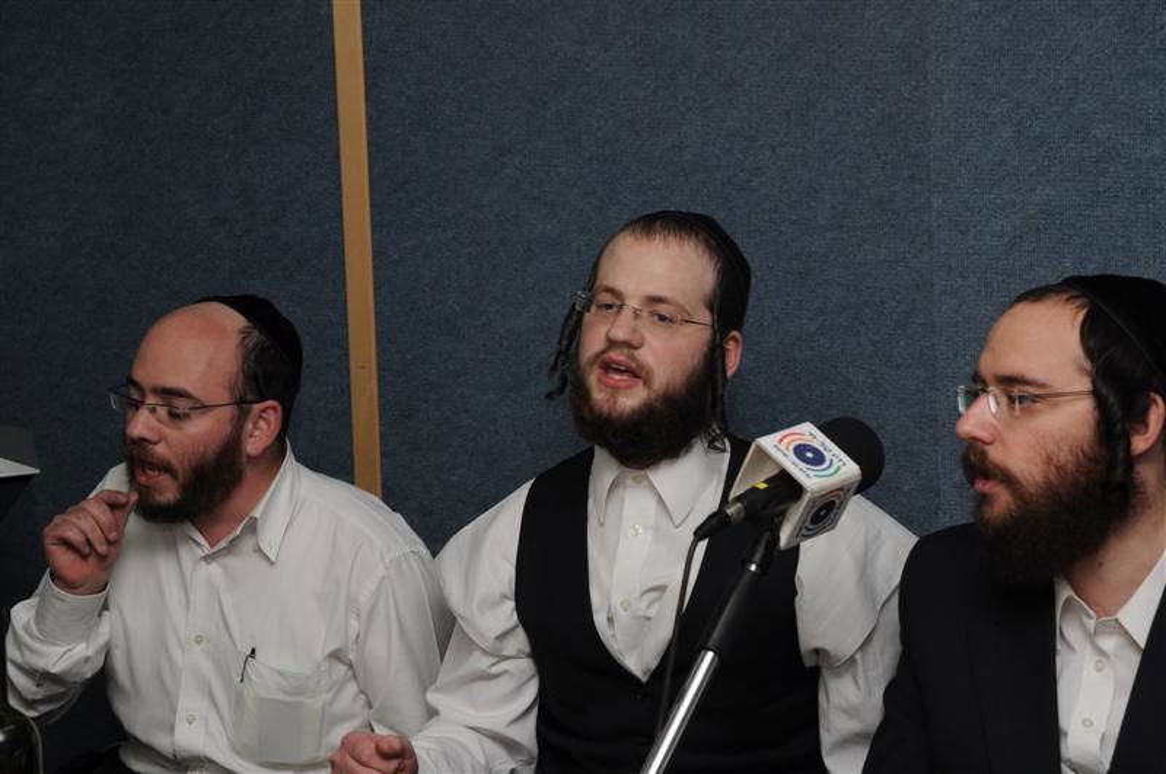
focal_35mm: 75
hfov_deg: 27.0
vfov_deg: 18.1
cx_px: 583
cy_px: 387
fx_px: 2426
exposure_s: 1/125
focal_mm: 50
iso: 200
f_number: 6.3
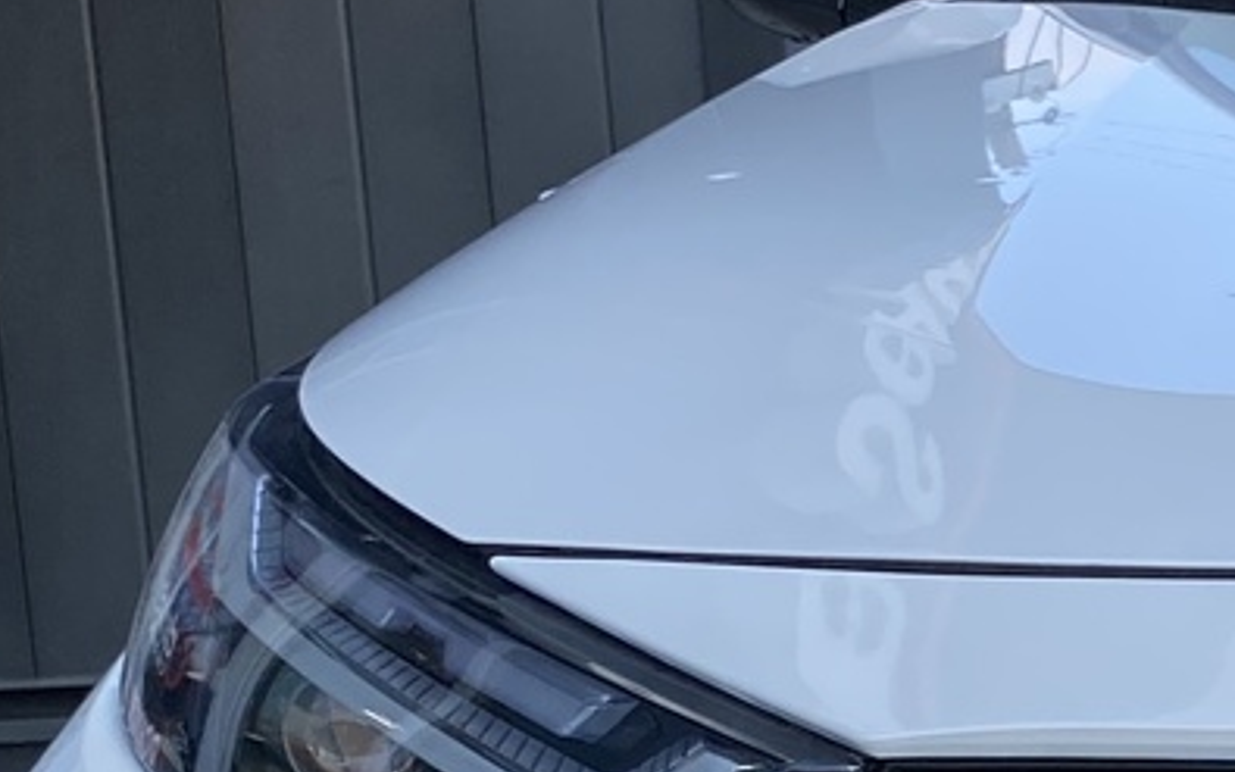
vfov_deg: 9.0
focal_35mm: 143
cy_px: 1000
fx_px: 4814
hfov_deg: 13.2
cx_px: 2236
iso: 32
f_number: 1.8
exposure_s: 1/495
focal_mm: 4.25
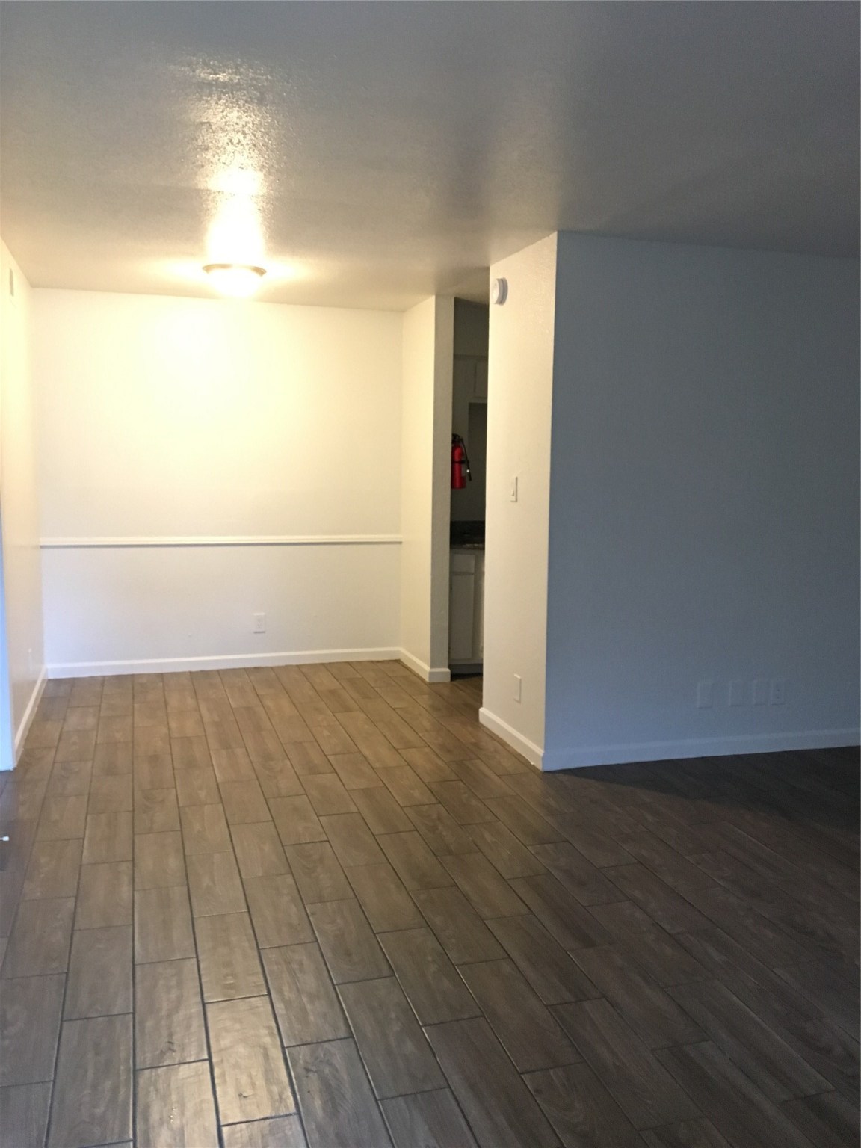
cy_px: 574
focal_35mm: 29
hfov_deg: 48.2
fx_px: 962
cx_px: 430
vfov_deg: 61.7
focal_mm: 4.15
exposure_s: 1/20
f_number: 2.2
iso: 200
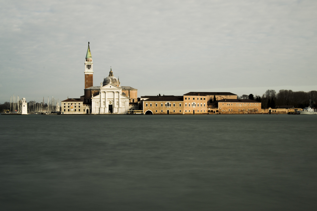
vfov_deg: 23.8
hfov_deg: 35.1
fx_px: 502
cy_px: 106
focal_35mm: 57
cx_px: 158
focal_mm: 38
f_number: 20
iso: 100
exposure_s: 15
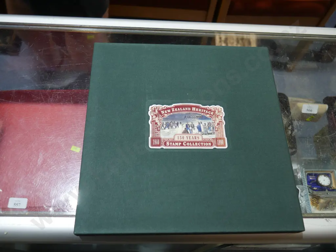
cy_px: 126
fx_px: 291
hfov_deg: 59.9
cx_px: 168
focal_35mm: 30
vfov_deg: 46.8
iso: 200
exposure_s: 1/60
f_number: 3.6
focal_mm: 15
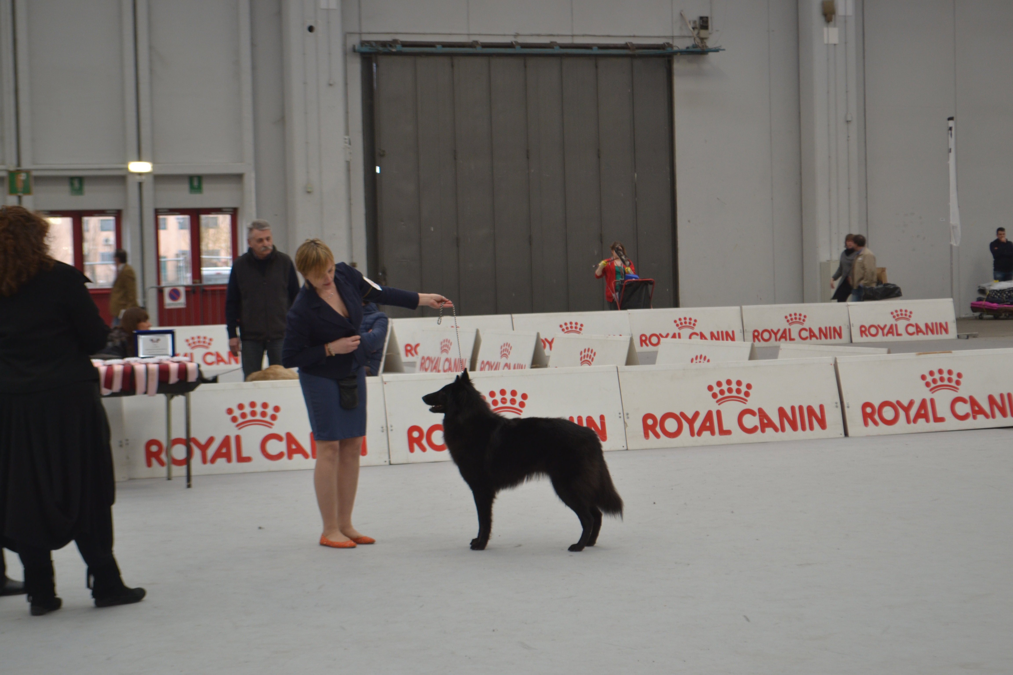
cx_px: 506
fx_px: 2321
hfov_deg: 24.6
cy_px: 338
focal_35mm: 82
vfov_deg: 16.6
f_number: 5.6
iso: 400
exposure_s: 1/25
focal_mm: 55
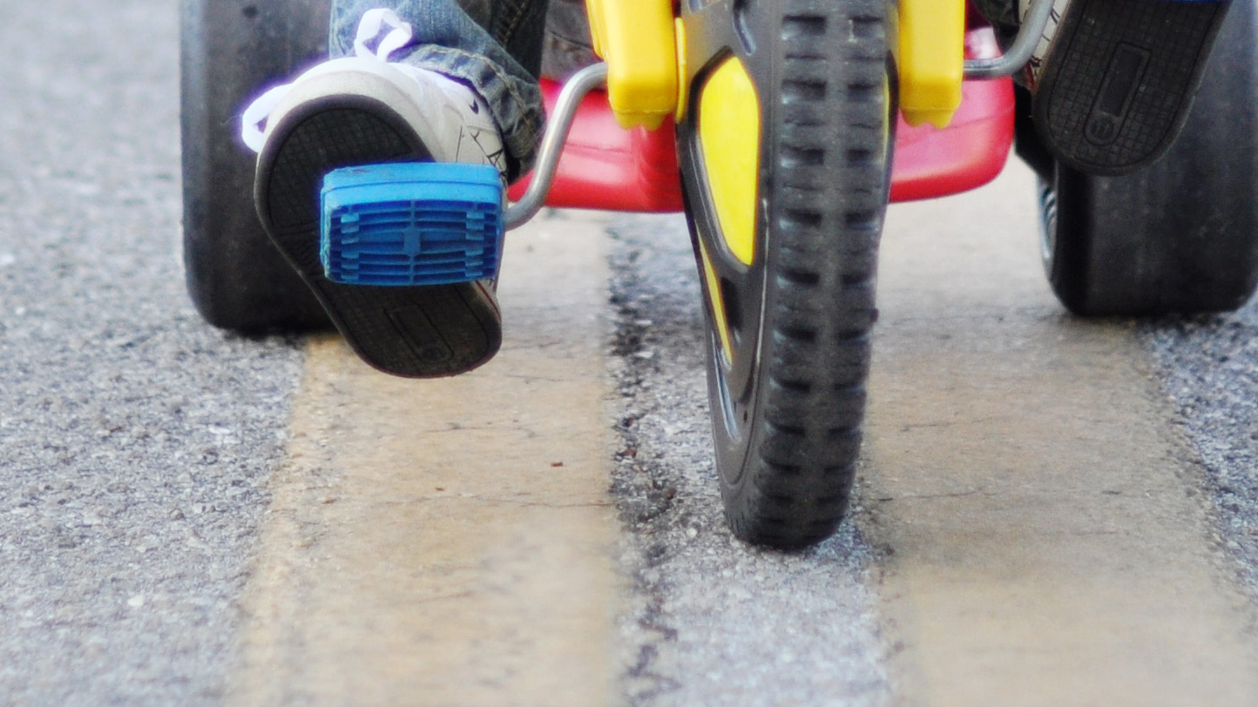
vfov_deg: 5.2
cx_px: 728
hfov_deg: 9.3
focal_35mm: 233
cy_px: -215
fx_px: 7772
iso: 320
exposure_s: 1/4000
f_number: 1.6
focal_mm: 50
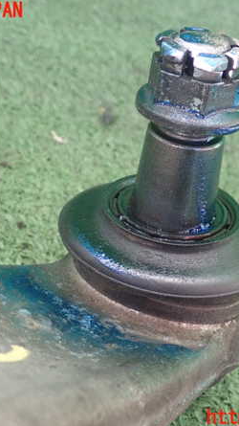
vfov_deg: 29.4
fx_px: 812
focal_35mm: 72
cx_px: 136
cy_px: 214
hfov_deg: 16.7
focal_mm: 8.99
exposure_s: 1/60
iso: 800
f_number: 3.2
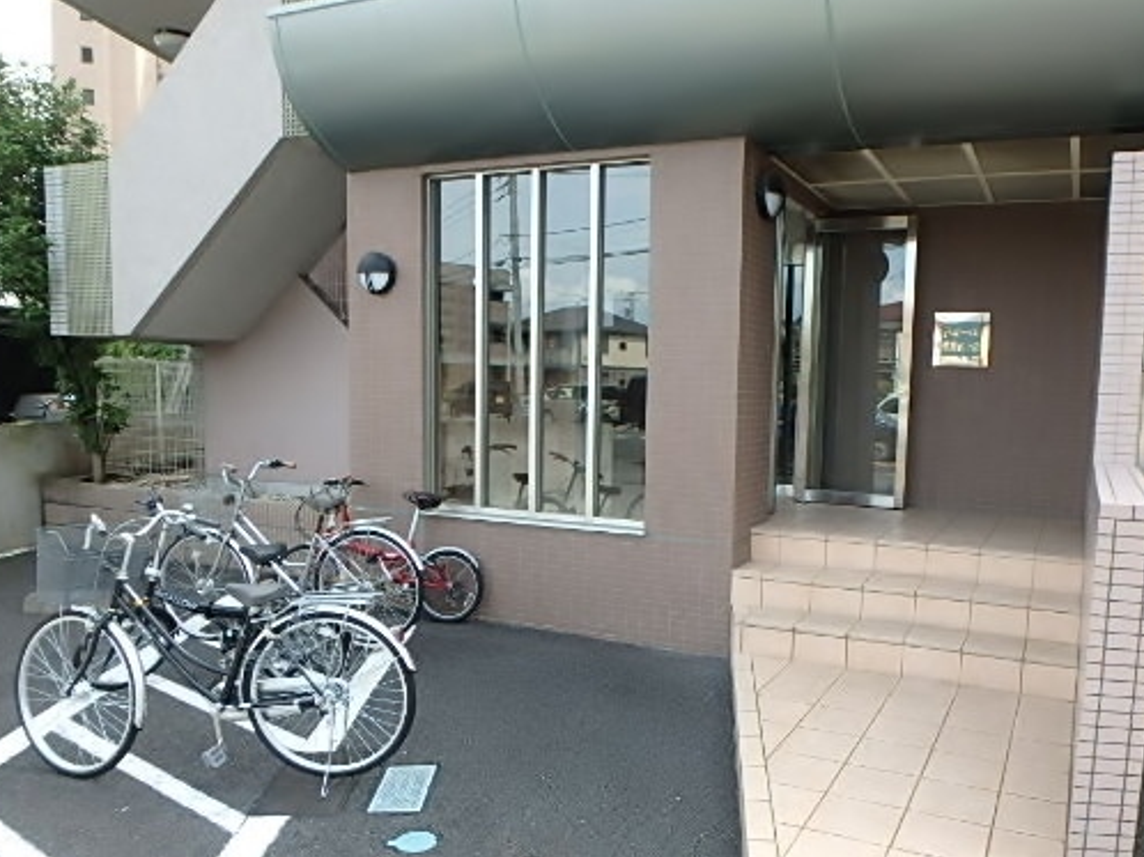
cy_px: 492
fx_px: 892
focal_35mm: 27
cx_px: 701
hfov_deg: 64.6
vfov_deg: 51.1
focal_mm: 3.7
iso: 125
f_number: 3.5
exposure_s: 1/250
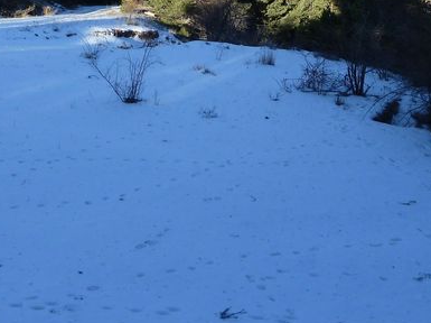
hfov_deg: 36.7
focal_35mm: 52
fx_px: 647
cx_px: 169
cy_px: 37
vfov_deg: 27.1
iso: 80
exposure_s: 1/250
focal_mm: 4.1
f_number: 4
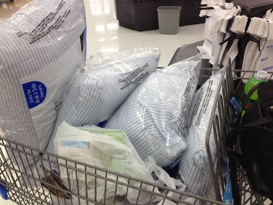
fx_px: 276
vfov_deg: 40.7
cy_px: 102
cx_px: 136
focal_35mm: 35
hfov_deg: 52.6
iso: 50
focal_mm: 4.28
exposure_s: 1/24
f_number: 2.4
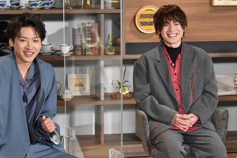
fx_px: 685
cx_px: 106
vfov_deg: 13.2
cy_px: 102
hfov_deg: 19.6
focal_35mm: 104
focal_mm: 72
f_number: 5
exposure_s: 1/250
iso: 4000
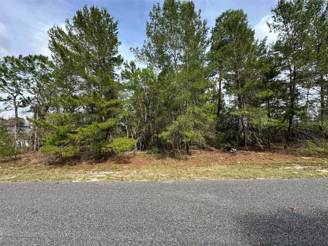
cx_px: 164
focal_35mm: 14
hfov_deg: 102.1
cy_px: 123
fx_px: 133
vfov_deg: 85.7
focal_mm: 2.22
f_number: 2.2
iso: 40
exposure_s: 1/749
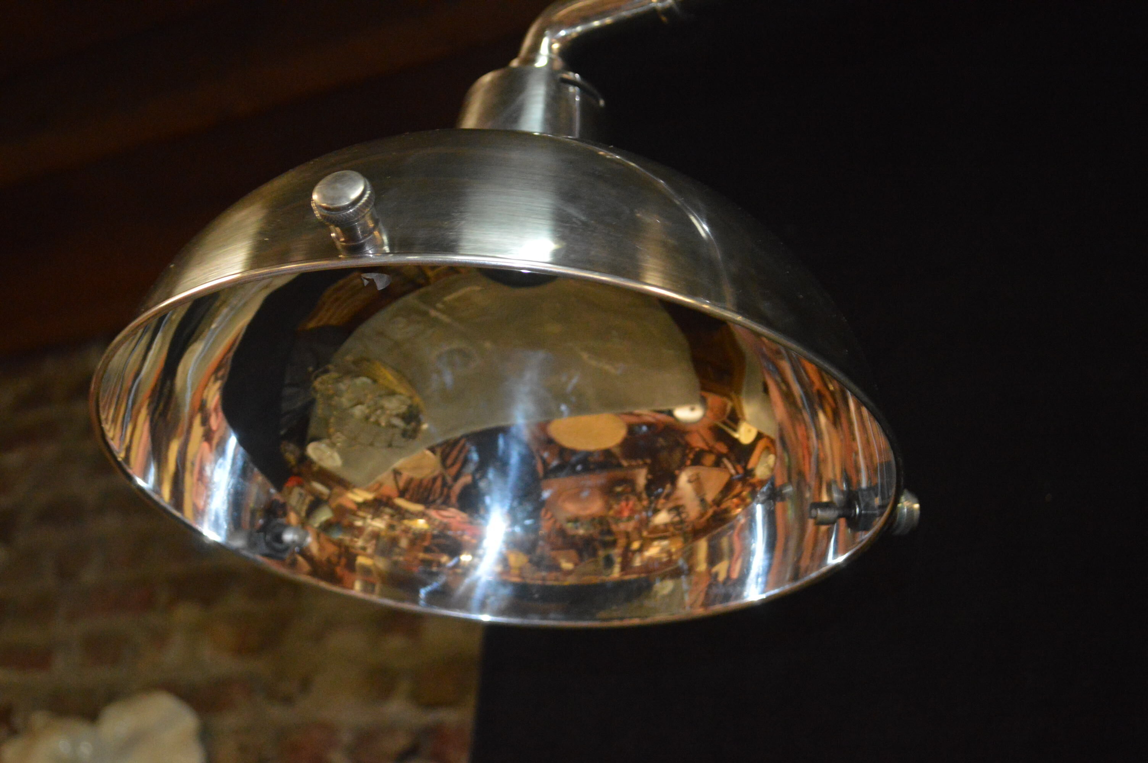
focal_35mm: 54
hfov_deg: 36.9
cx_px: 574
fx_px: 1720
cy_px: 382
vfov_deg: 25.0
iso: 3200
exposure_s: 1/60
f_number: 5
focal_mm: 36
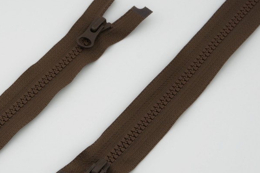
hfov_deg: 18.2
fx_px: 809
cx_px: 85
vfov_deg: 12.2
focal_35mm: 112
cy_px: 106
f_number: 9
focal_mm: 50
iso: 200
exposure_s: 1/320
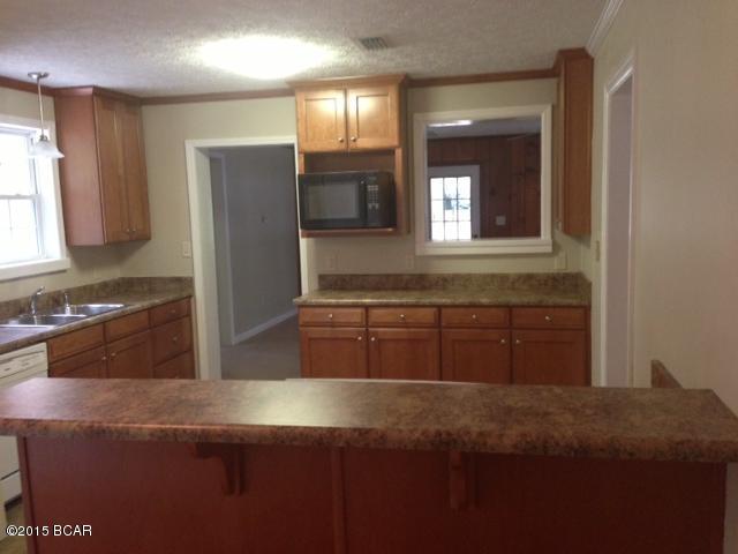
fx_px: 704
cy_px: 277
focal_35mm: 33
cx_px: 369
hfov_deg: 55.4
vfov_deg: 42.9
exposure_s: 1/20
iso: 200
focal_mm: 4.13
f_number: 2.4
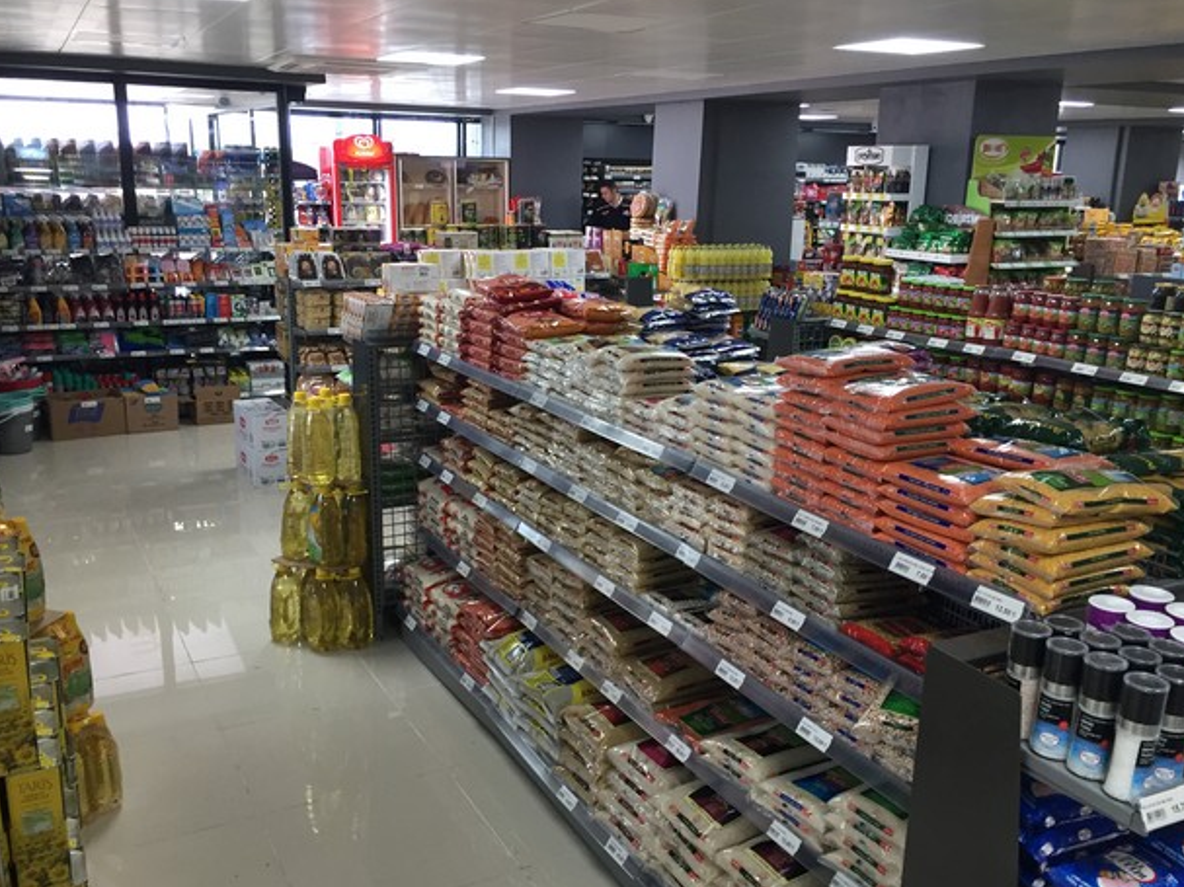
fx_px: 1094
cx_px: 581
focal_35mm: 32
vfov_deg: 44.1
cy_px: 476
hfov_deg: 56.8
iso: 64
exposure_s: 1/33
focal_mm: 4.15
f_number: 2.2
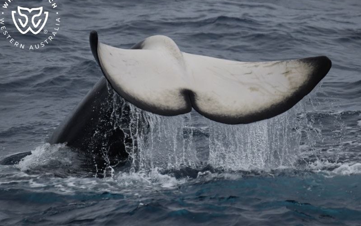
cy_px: 108
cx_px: 180
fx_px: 6032
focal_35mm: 613
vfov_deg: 2.1
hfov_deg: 3.4
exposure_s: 1/8000
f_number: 6.3
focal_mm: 600
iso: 800
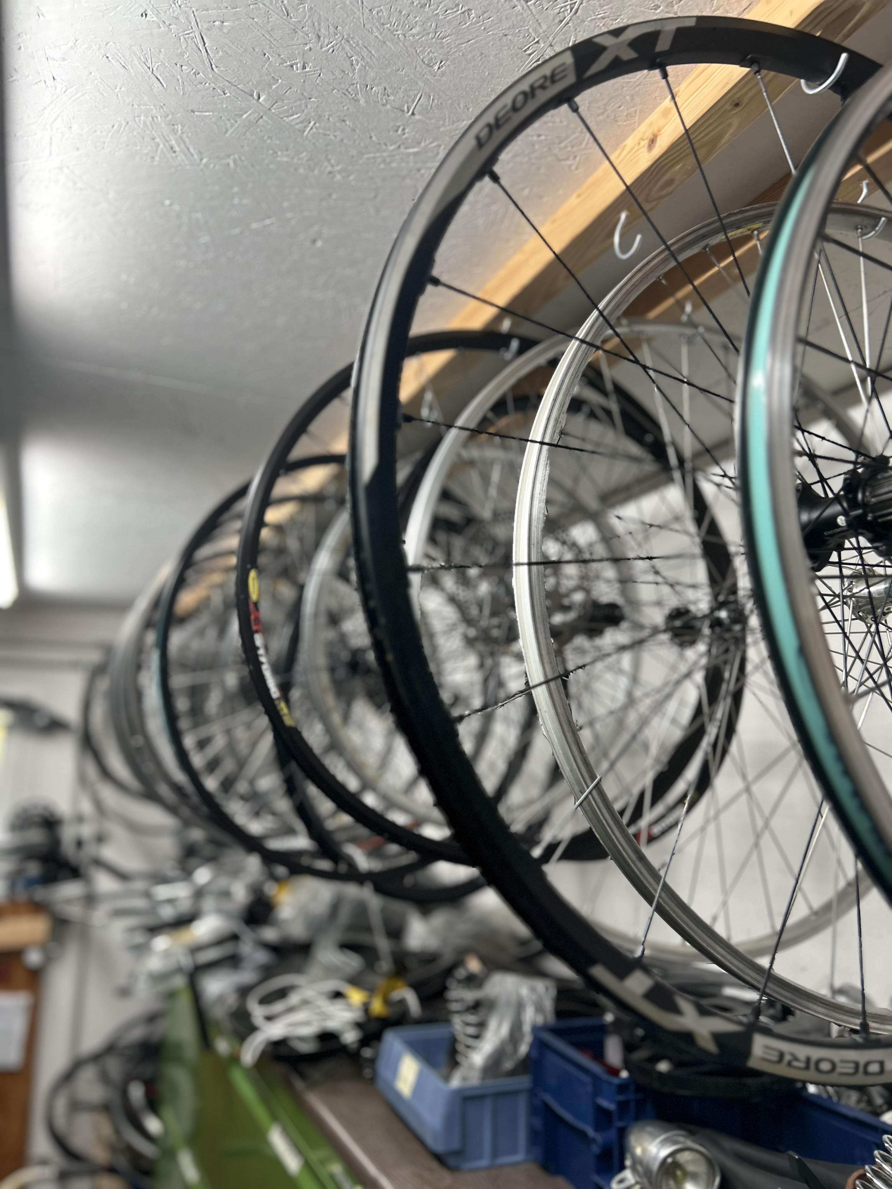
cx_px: 446
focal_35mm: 26
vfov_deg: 67.3
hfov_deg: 53.1
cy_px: 594
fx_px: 893
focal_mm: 5.7
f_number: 1.5
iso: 64
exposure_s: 1/50
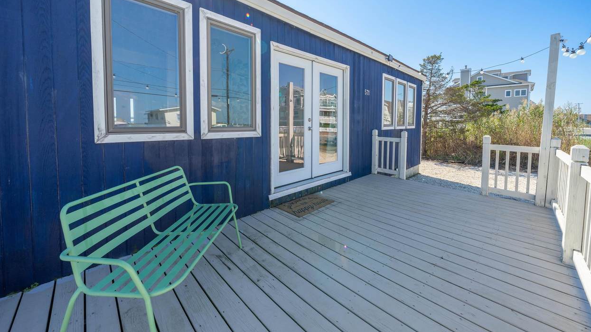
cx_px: 296
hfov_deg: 106.8
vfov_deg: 73.4
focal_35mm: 14
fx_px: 219
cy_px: 132
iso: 100
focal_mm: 13
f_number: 9
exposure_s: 1/125
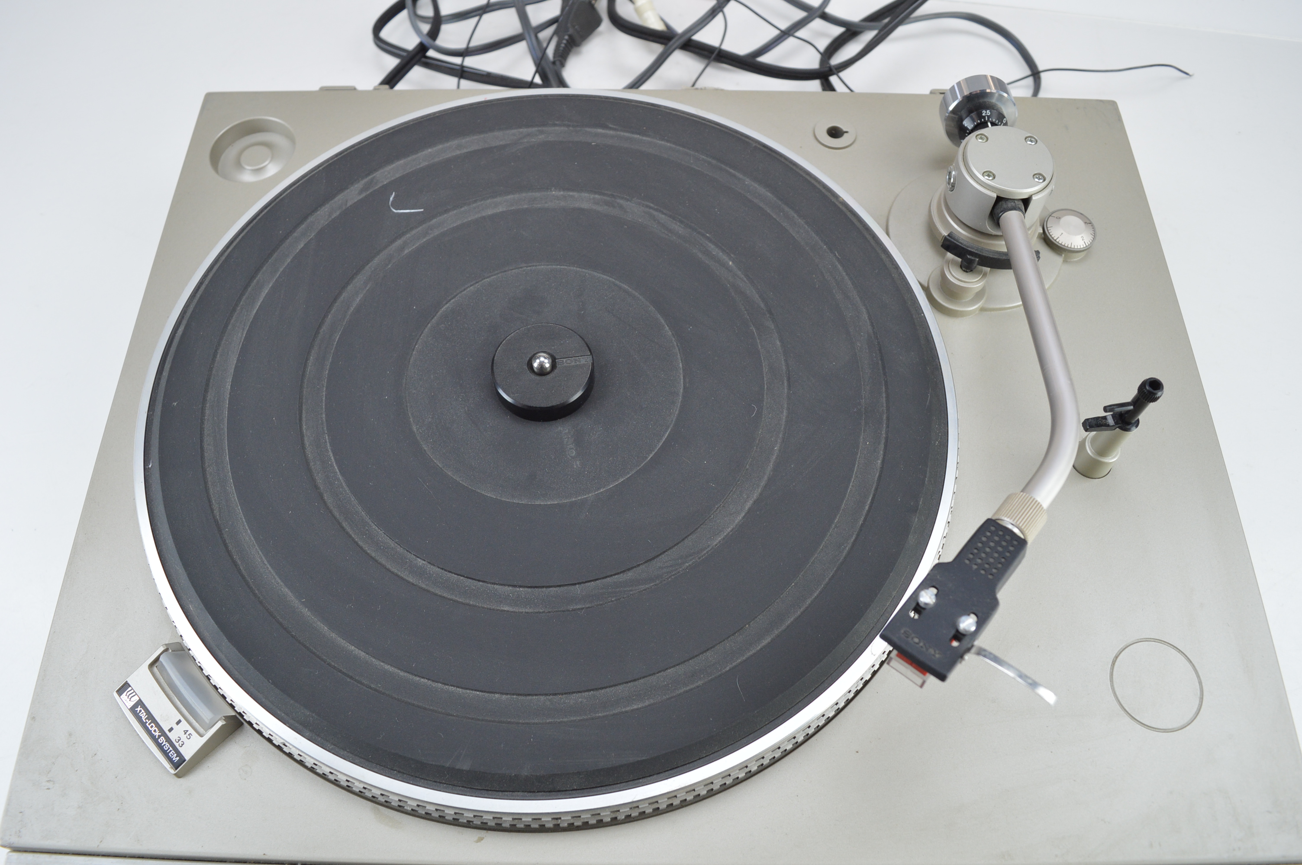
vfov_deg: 47.8
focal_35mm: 27
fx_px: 976
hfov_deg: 67.4
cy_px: 432
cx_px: 651
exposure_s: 1/50
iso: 400
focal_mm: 18
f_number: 5.6
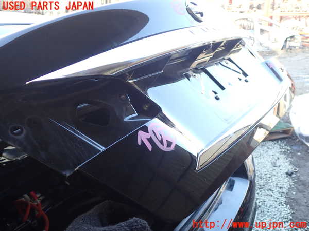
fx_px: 268
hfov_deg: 60.0
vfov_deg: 46.8
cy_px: 116
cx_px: 154
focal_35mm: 30
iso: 125
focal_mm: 5.4
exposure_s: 1/60
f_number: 2.3
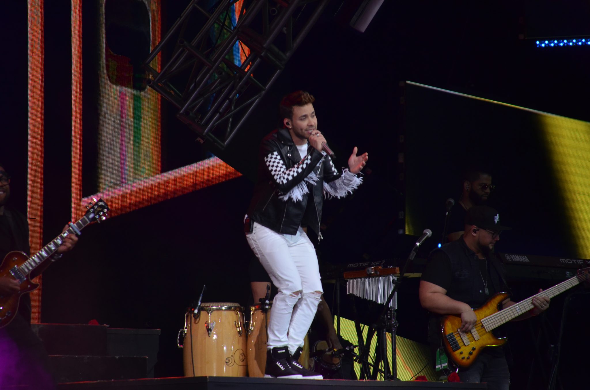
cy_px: 195
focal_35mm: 270
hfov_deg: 7.6
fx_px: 4415
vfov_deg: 5.1
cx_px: 295
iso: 800
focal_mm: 180
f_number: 5.6
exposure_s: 1/125
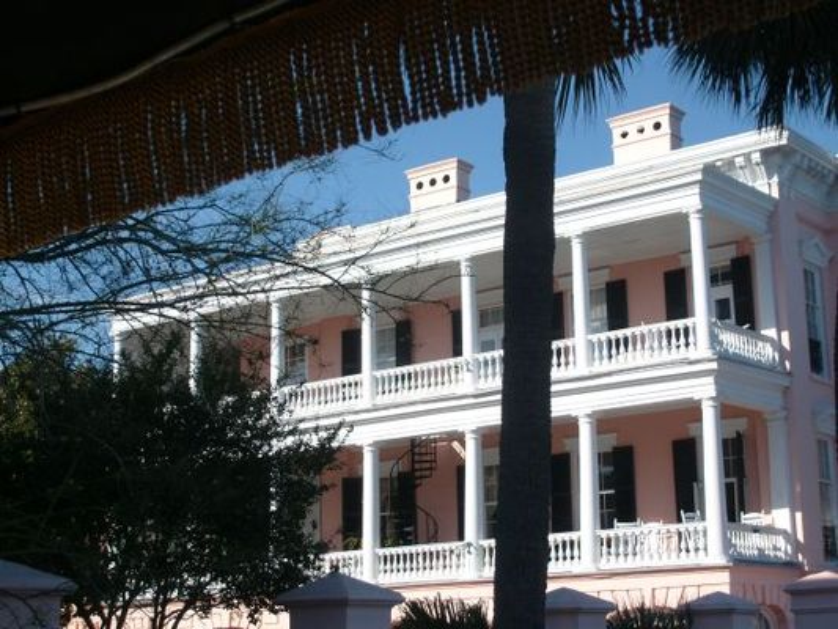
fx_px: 1477
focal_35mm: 61
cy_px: 314
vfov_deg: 24.0
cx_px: 419
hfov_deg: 31.7
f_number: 9.1
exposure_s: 1/180
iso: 80
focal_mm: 10.3
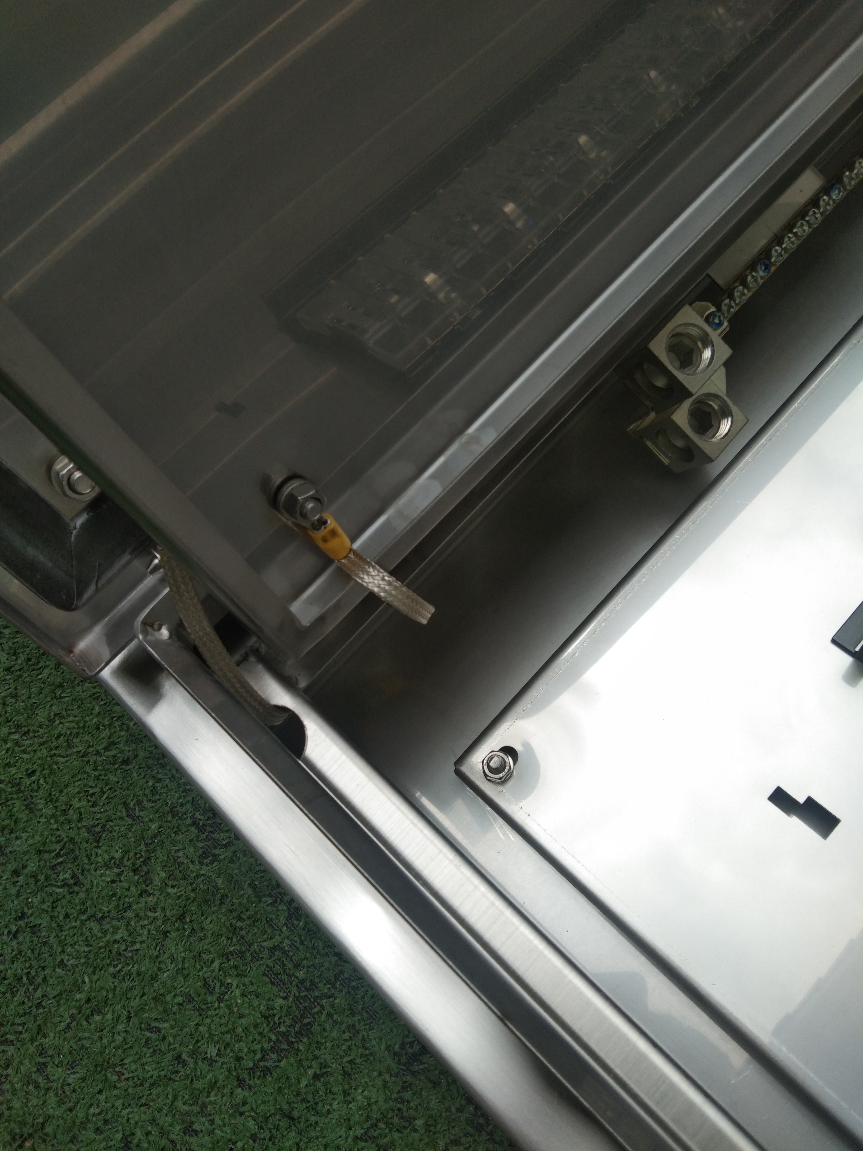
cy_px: 576
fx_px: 997
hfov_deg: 46.8
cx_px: 432
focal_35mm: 30
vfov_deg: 60.0
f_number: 2.2
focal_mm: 3.65
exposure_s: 1/1314
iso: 50
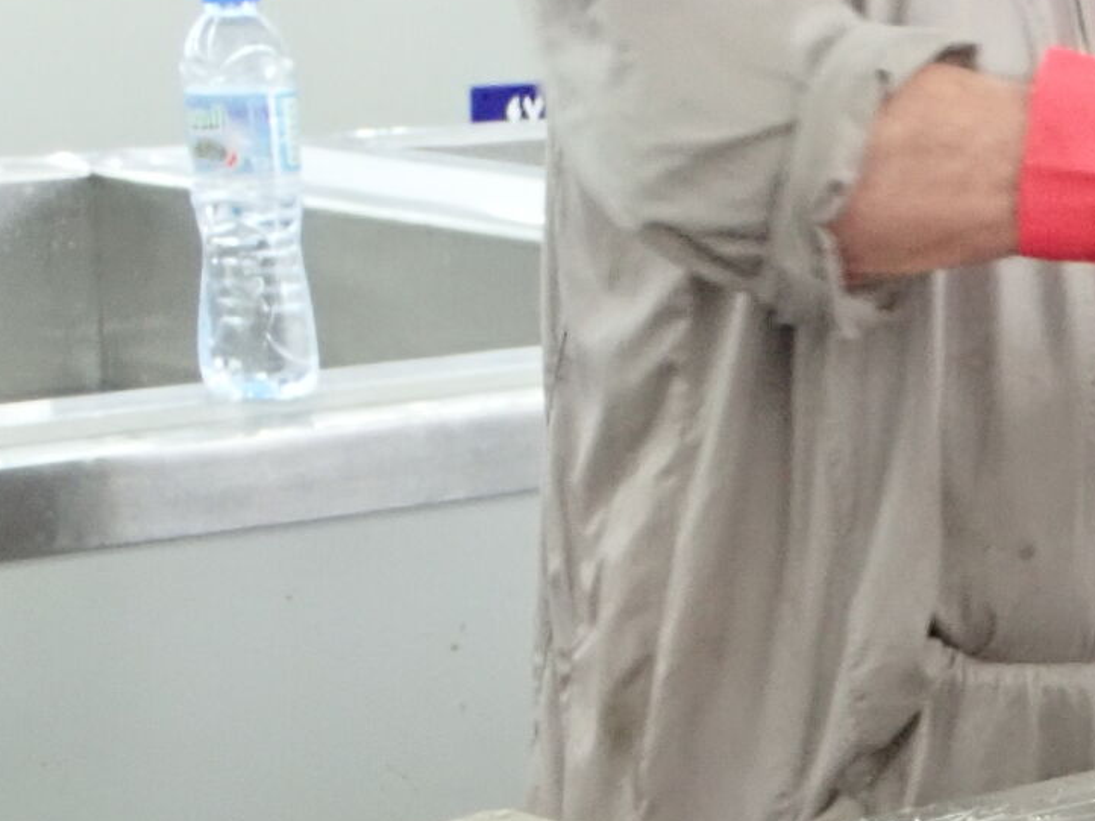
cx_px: 1445
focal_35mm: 153
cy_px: 1331
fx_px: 4838
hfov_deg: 12.5
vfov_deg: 9.4
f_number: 4.5
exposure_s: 1/30
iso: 800
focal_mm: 8.41
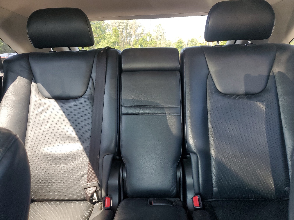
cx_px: 147
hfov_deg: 67.3
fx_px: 221
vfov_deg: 53.1
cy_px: 110
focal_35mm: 26
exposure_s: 1/120
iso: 90
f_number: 1.5
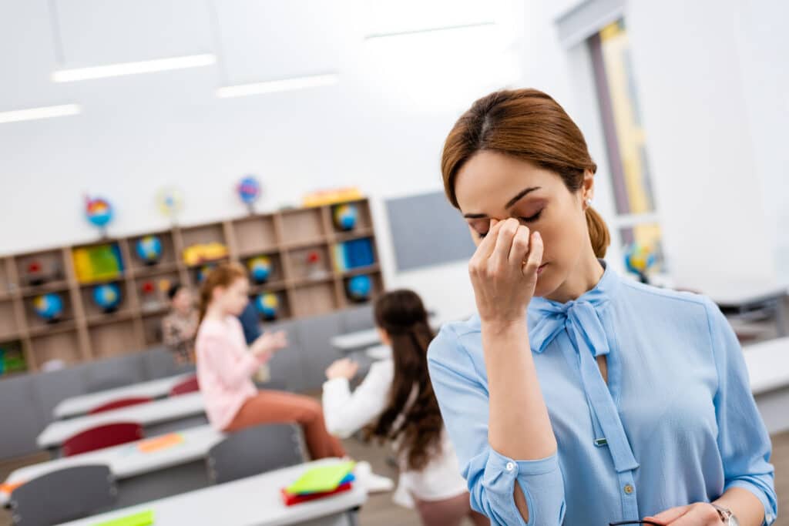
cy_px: 263
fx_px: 767
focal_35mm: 35
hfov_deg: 54.4
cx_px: 394
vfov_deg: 37.9
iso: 100
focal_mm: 35
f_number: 2.8
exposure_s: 1/200
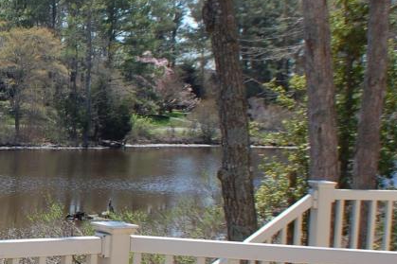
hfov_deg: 15.6
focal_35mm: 124
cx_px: -135
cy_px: 145
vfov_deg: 11.0
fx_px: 1367
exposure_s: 1/250
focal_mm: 30
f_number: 8
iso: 200
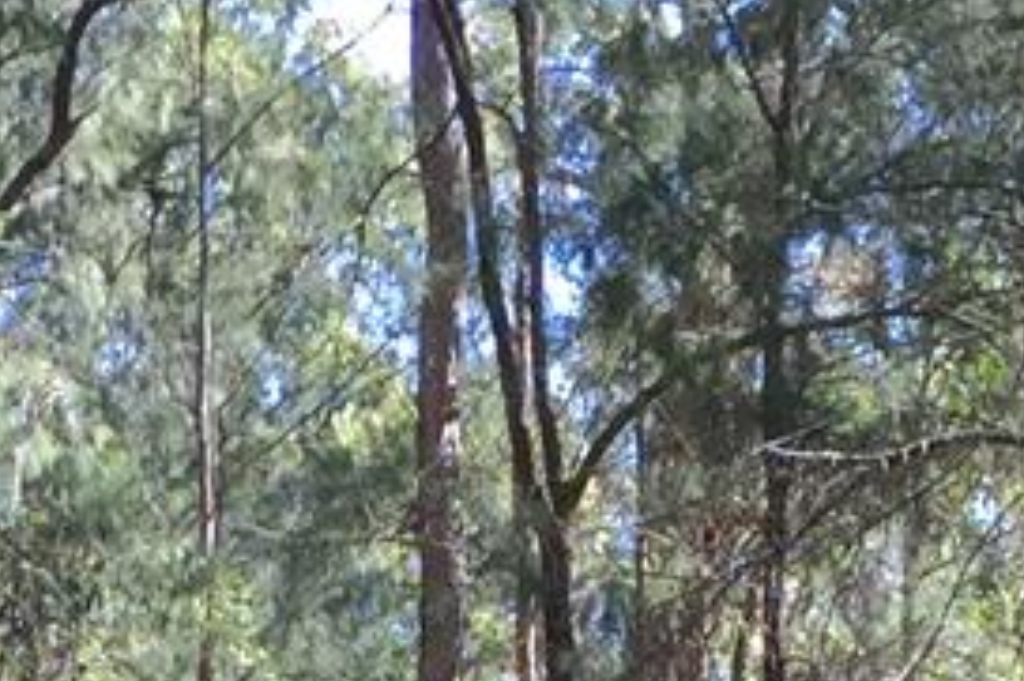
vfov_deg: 6.8
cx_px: 708
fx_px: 5145
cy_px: 2107
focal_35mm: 181
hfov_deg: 11.3
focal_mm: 4.15
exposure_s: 1/152
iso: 32
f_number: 2.2
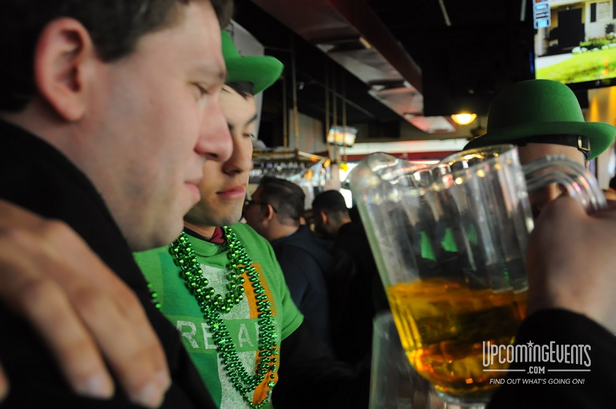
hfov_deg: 46.5
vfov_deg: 31.8
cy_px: 204
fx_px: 718
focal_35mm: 42
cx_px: 308
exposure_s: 1/25
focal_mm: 28
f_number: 4
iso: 800
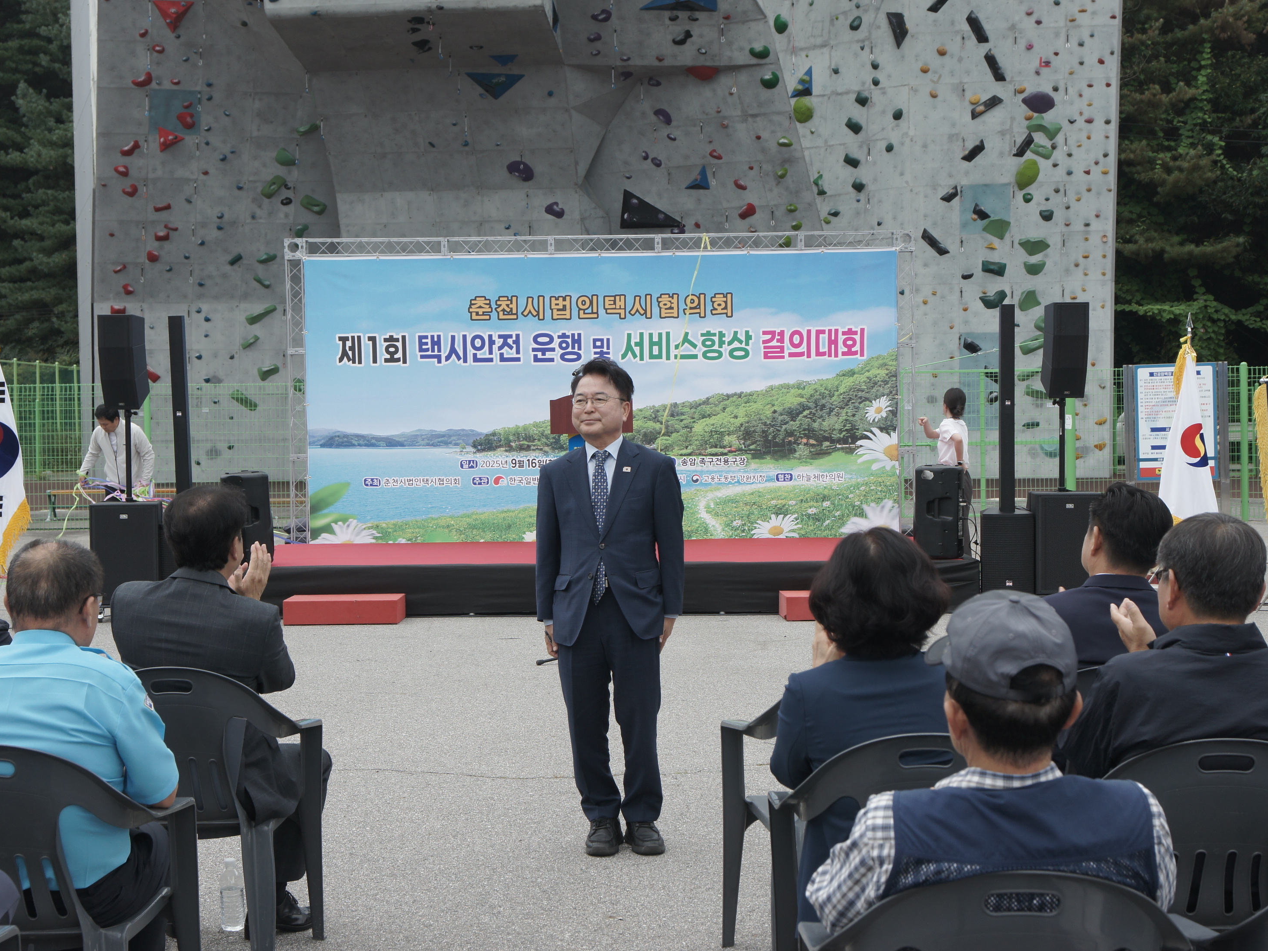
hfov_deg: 33.5
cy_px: 471
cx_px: 600
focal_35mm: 58
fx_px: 2108
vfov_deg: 25.4
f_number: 5.6
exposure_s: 1/320
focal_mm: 35
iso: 200
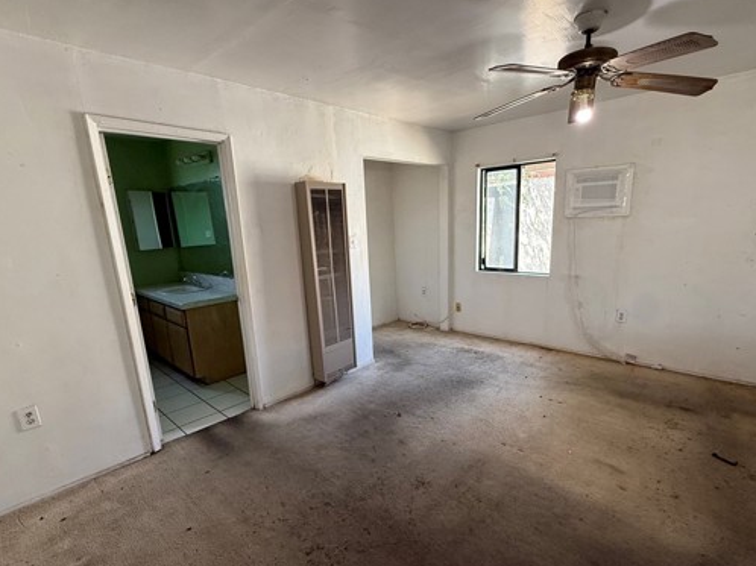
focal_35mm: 18
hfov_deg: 87.7
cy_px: 308
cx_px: 396
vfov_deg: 71.4
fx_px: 393
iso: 250
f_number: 2.2
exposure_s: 1/120
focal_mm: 2.22
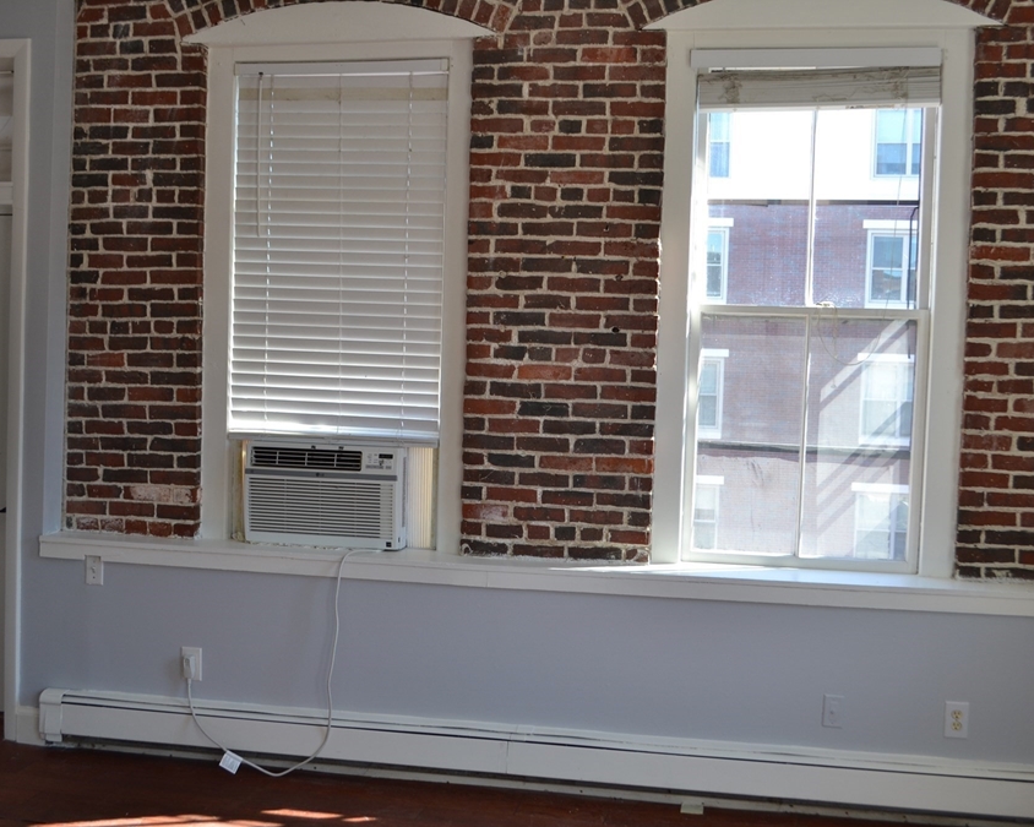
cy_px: 416
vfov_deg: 36.5
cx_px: 516
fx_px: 1255
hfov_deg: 44.8
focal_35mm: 41
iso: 200
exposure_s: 1/60
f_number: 5.6
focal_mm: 24
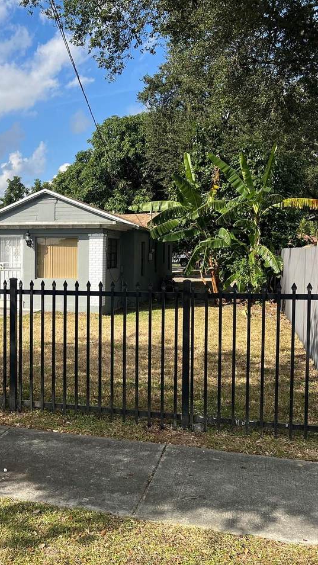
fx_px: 569
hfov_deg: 30.1
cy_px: 283
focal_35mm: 38
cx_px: 44
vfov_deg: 52.8
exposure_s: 1/3356
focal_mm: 5.7
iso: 50
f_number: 1.5
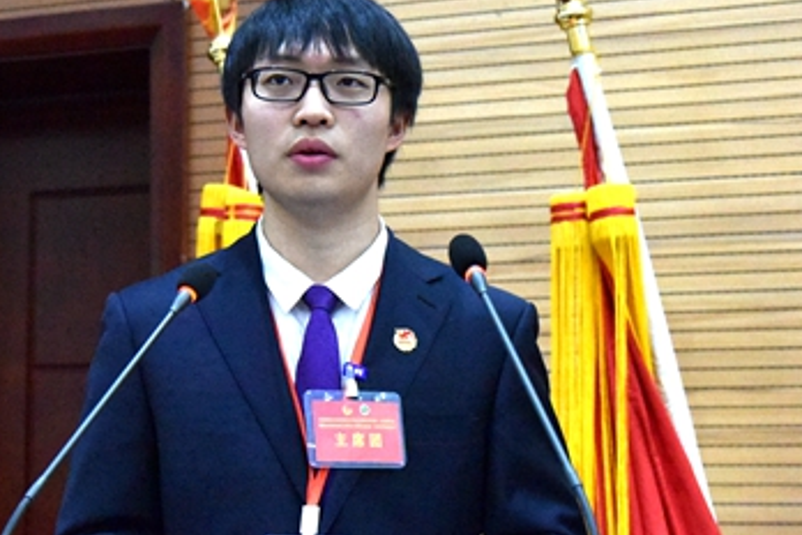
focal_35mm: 69
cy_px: 383
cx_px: 307
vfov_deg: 19.6
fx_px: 1537
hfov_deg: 29.1
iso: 10000
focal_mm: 40
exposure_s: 1/1000
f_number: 4
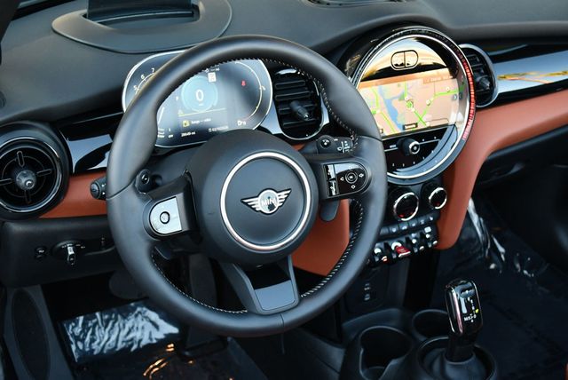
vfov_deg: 26.0
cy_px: 190
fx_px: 821
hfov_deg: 38.2
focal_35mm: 52
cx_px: 284
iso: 800
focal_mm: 26
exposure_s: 1/250
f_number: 4.2
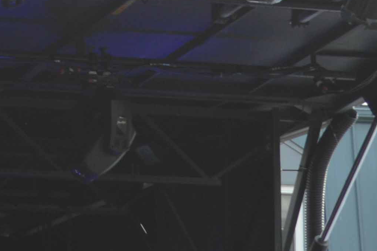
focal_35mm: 309
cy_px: 686
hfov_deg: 6.6
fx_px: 3233
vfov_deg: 4.3
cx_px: -67
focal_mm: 35
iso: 100
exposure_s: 1/125
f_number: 5.6
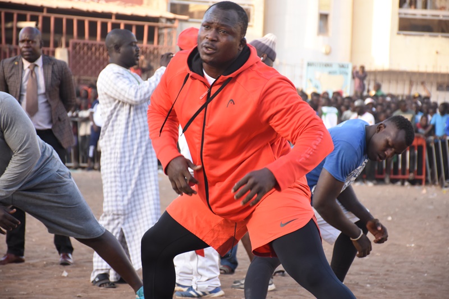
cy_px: 150
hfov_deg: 13.7
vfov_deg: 9.1
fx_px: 1870
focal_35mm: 150
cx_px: 224
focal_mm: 100
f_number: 5.6
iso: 1000
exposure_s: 1/320
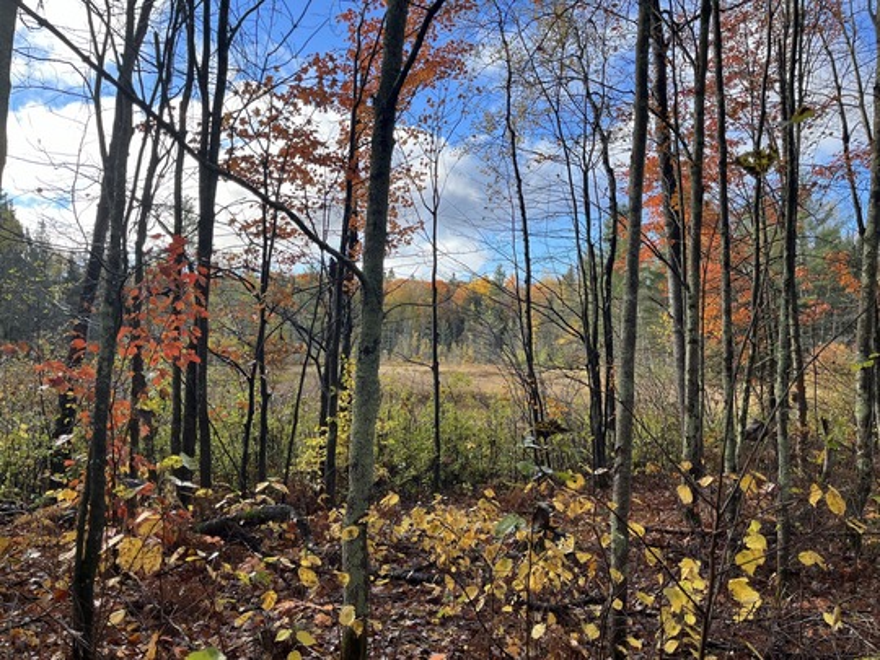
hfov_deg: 67.3
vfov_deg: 53.1
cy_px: 330
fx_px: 661
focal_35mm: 26
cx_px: 440
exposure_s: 1/718
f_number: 1.6
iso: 50
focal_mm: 5.1
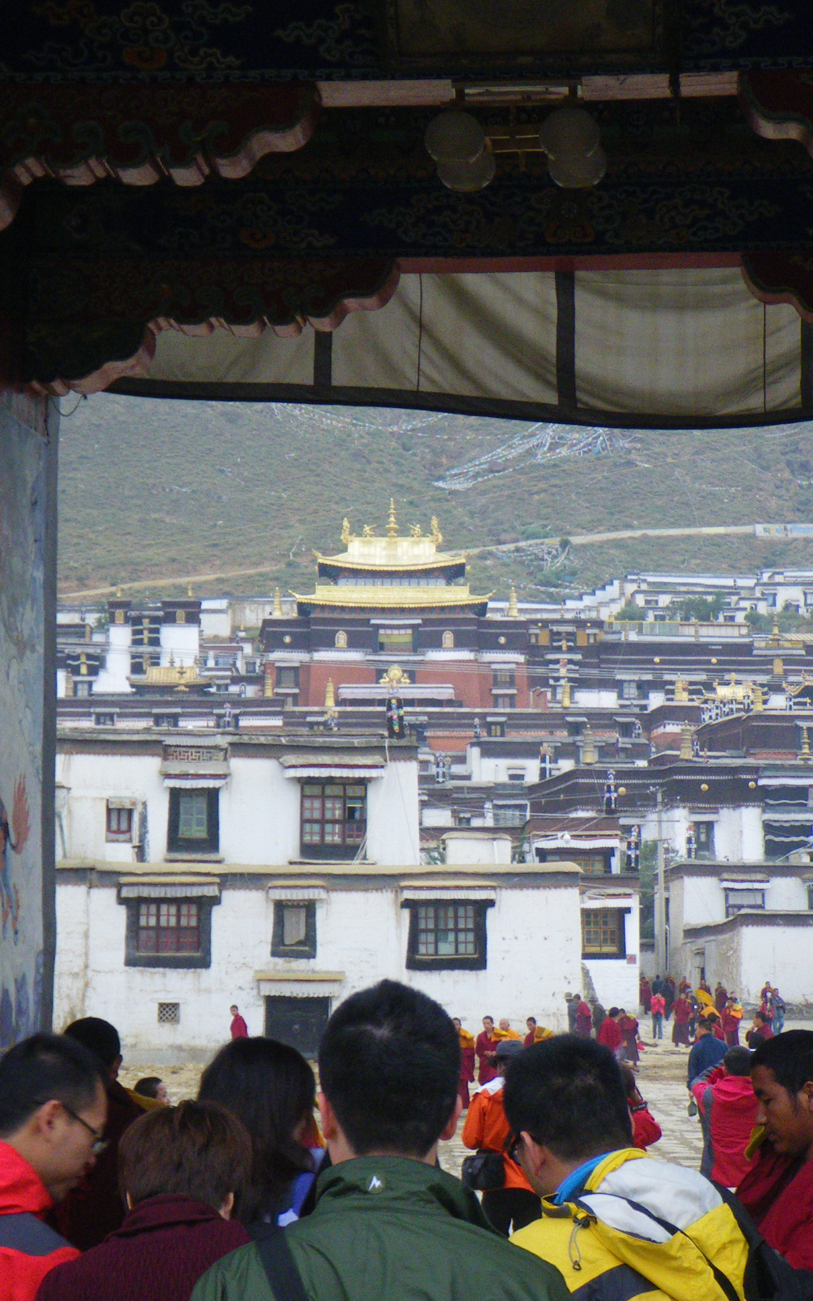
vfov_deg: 23.6
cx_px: 450
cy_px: 650
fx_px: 3120
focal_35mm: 88
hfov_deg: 14.8
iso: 250
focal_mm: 11.1
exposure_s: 1/80
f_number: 4.6
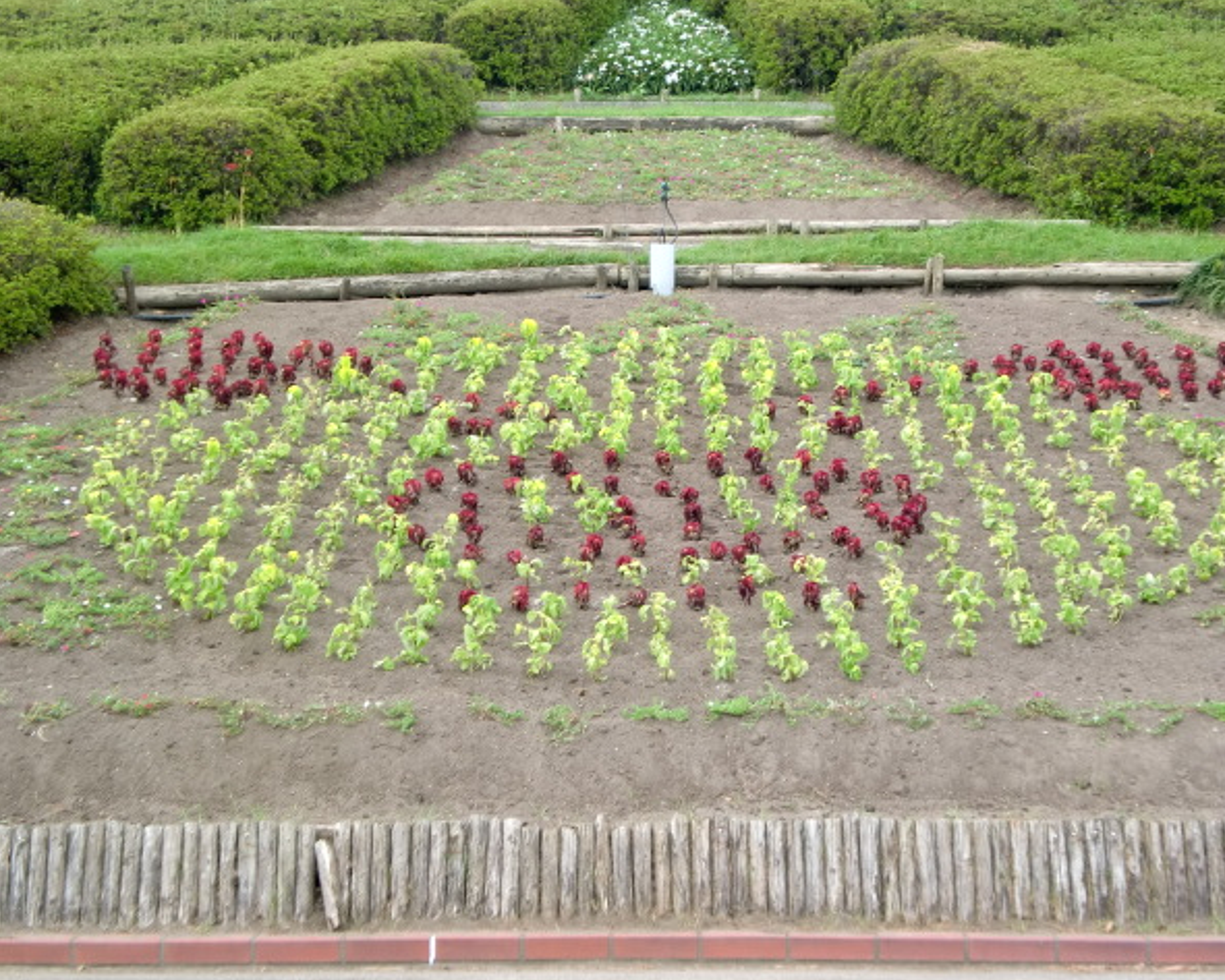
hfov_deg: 25.4
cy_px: 489
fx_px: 2720
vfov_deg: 20.4
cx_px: 661
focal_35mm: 75
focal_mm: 12.47
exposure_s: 1/100
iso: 64
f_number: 4.5
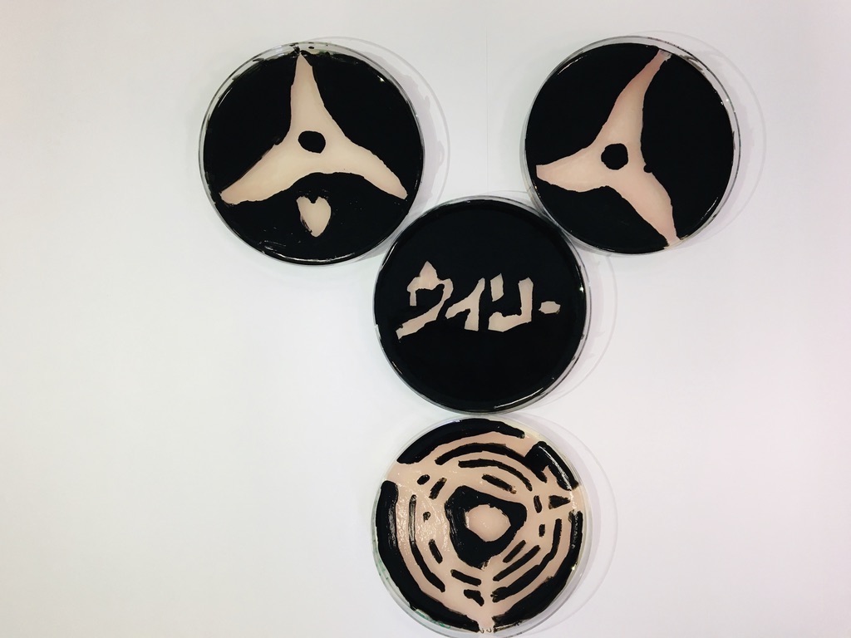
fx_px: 713
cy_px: 319
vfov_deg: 48.2
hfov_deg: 61.7
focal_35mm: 29
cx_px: 426
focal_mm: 4.15
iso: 40
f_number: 2.2
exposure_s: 1/33
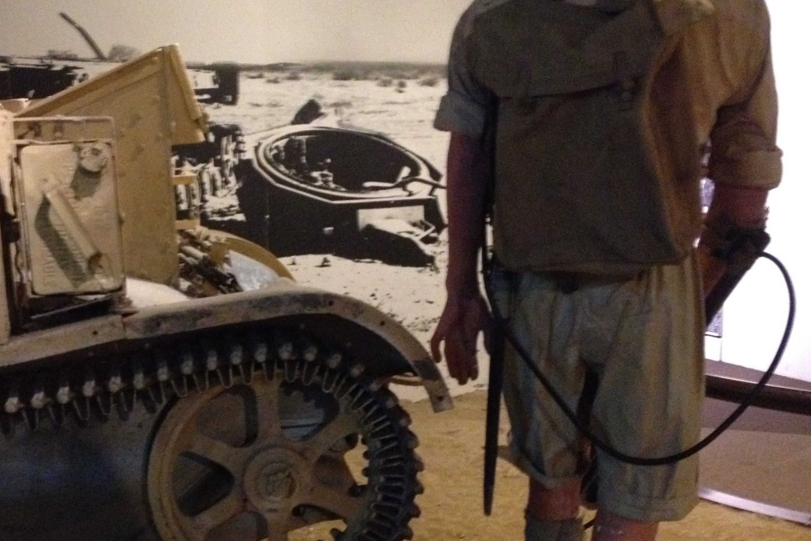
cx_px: 274
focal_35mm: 53
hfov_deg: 37.1
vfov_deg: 25.4
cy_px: 350
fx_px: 1194
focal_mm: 4.28
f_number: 2.4
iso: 800
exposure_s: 1/15
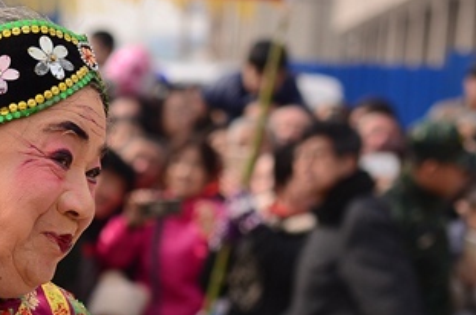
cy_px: 291
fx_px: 4539
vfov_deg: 4.0
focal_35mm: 344
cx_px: -253
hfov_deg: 5.9
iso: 100
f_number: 4
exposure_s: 1/500
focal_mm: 70
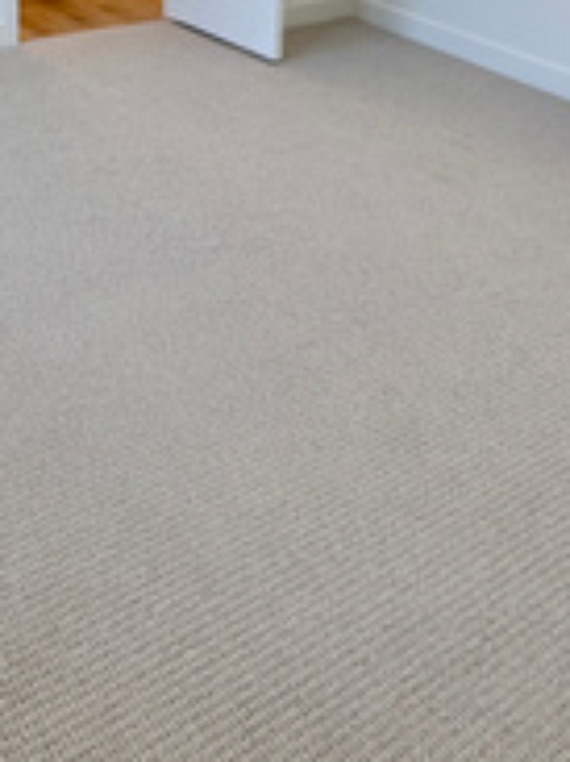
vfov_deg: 34.5
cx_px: 279
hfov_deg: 29.6
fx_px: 1077
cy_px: -42
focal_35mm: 49
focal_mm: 2.22
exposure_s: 1/120
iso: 64
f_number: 2.2
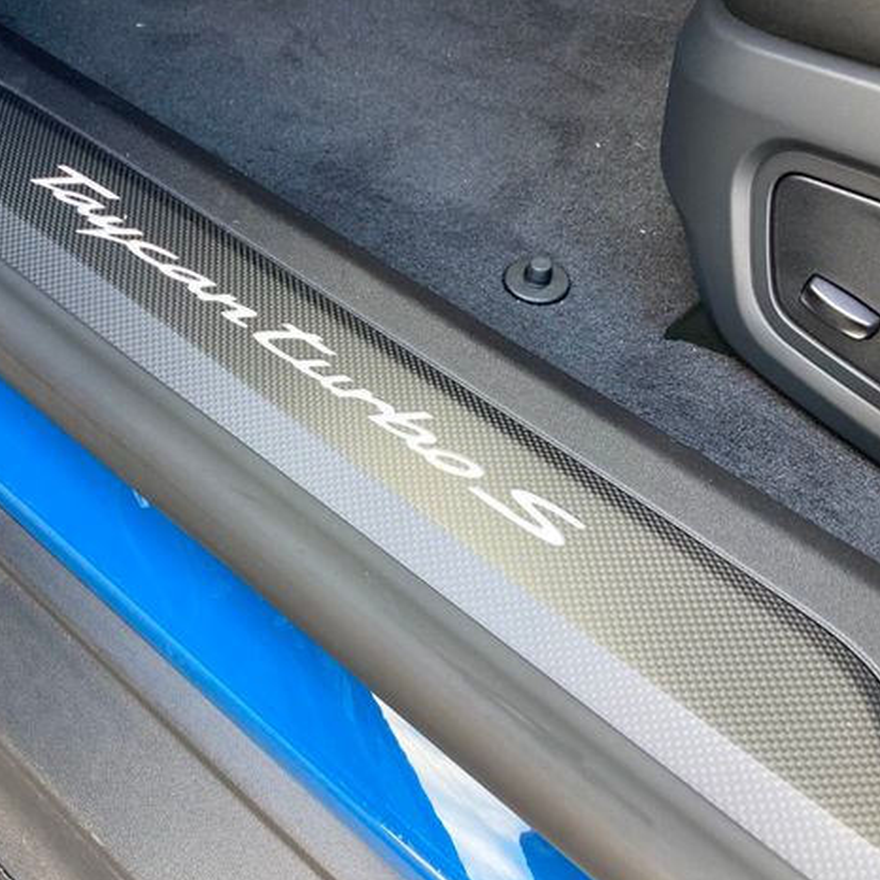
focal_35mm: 34
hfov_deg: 47.9
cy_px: 434
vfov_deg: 48.4
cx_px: 323
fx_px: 978
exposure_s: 1/67
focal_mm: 3.99
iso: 80
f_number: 1.8
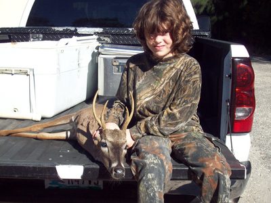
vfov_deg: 22.9
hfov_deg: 30.3
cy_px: 102
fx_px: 501
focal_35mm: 64
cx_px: 136
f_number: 7.6
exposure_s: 1/237
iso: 80
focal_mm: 10.7
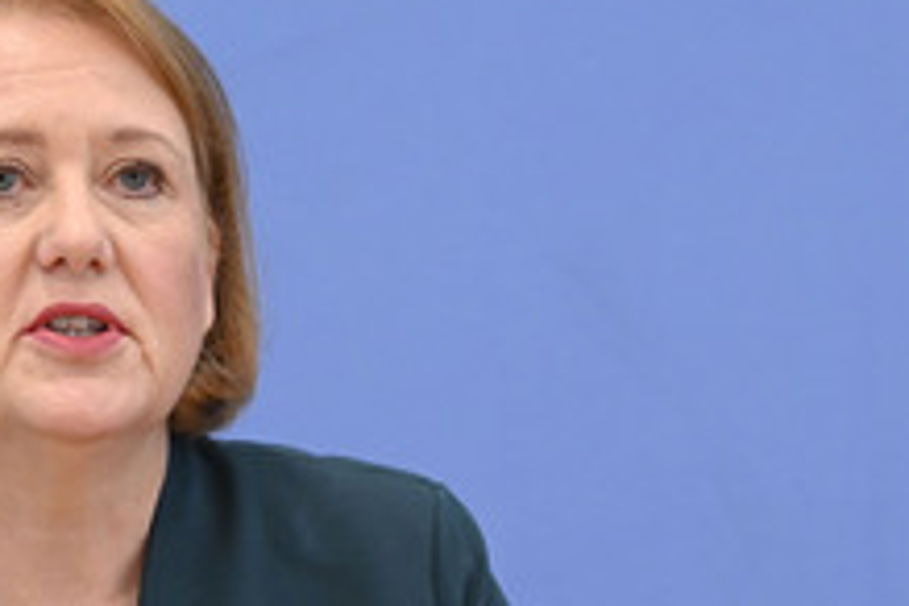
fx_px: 4267
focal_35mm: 169
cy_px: 498
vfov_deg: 8.1
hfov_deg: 12.1
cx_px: 81
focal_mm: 82
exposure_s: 1/400
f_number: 7.1
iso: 4000
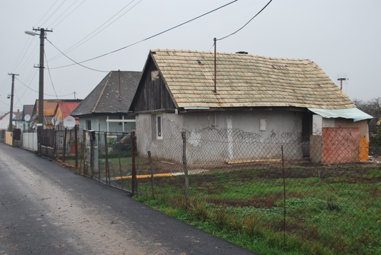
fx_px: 445
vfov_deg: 32.0
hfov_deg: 46.4
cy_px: 128
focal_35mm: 42
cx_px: 190
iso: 200
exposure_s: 1/100
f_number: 5.6
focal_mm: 28
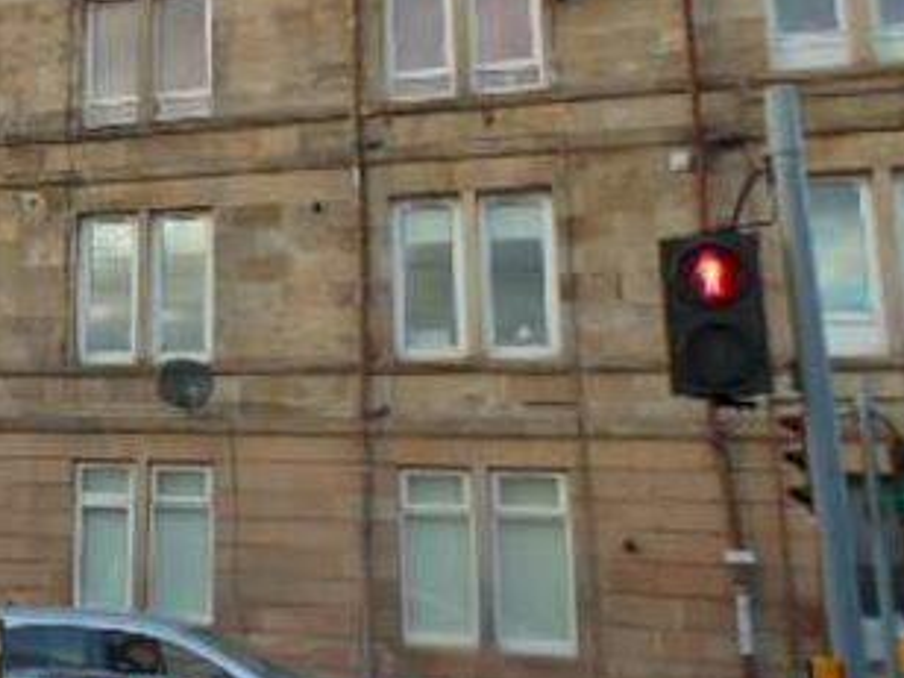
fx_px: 1306
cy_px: 222
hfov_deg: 33.7
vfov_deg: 28.9
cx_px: -65
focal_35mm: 50
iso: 80
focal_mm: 4
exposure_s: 1/100
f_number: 3.1
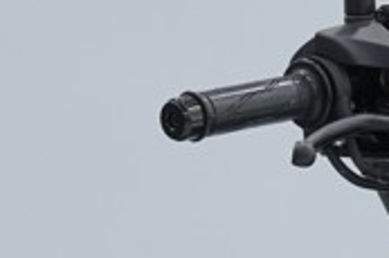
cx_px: 261
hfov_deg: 7.2
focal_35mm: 287
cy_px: 570
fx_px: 3095
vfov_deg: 4.7
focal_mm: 27.5
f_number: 4
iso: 500
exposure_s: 1/50
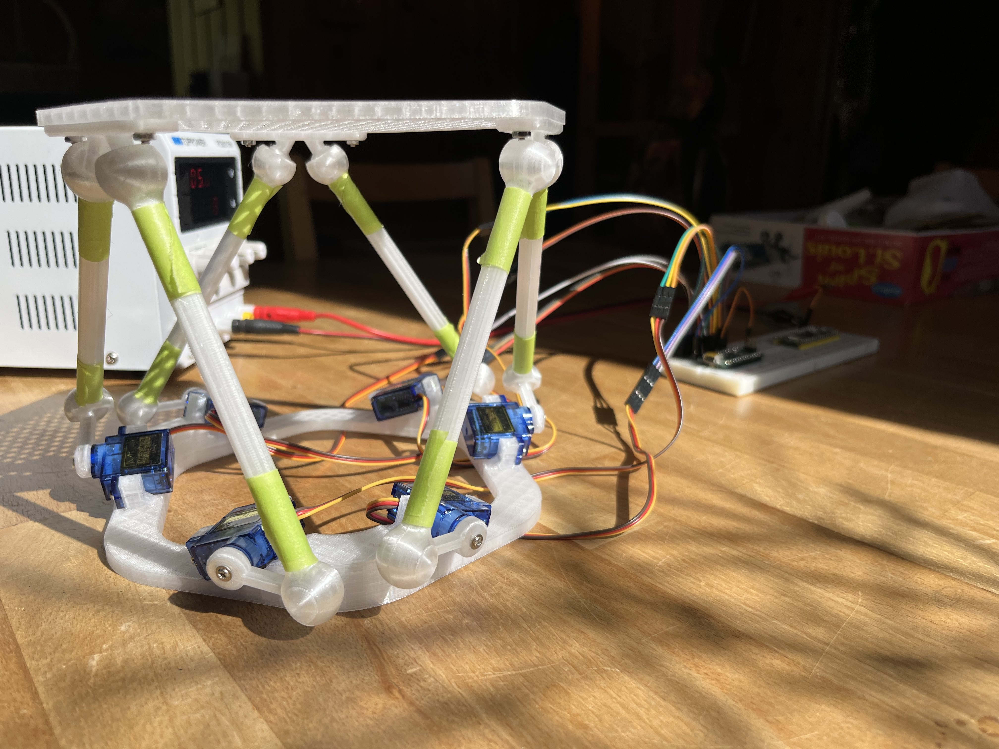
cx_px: 500
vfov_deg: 53.1
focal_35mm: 26
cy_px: 374
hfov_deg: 67.3
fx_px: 750
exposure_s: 1/639
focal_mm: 5.1
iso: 50
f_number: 1.6
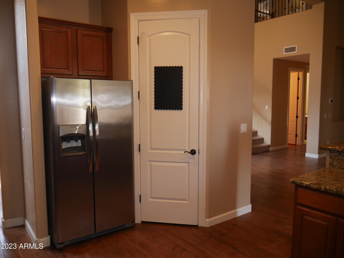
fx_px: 278
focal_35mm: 28
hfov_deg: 63.4
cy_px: 129
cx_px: 172
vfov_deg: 49.8
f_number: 3.5
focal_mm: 14
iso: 800
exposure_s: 1/60
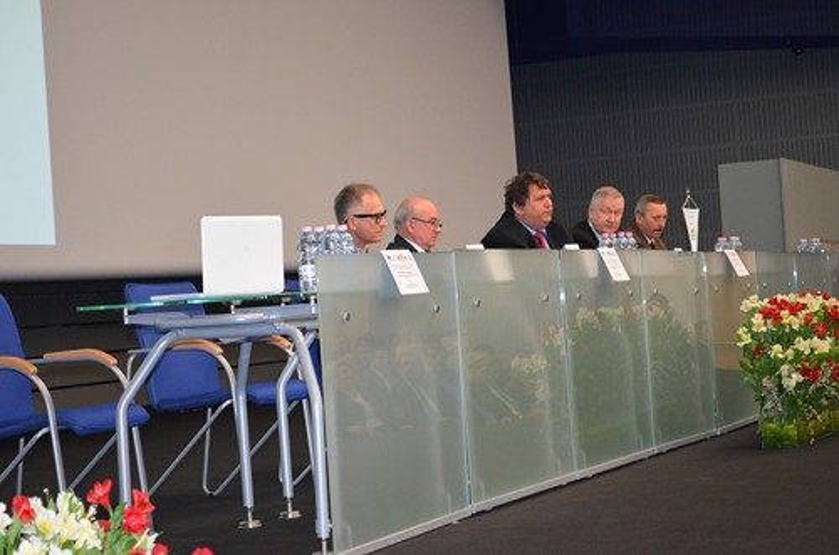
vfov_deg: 16.5
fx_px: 1918
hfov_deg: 24.7
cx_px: 420
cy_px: 278
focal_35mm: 82
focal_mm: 55
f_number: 5.6
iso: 3200
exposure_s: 1/60
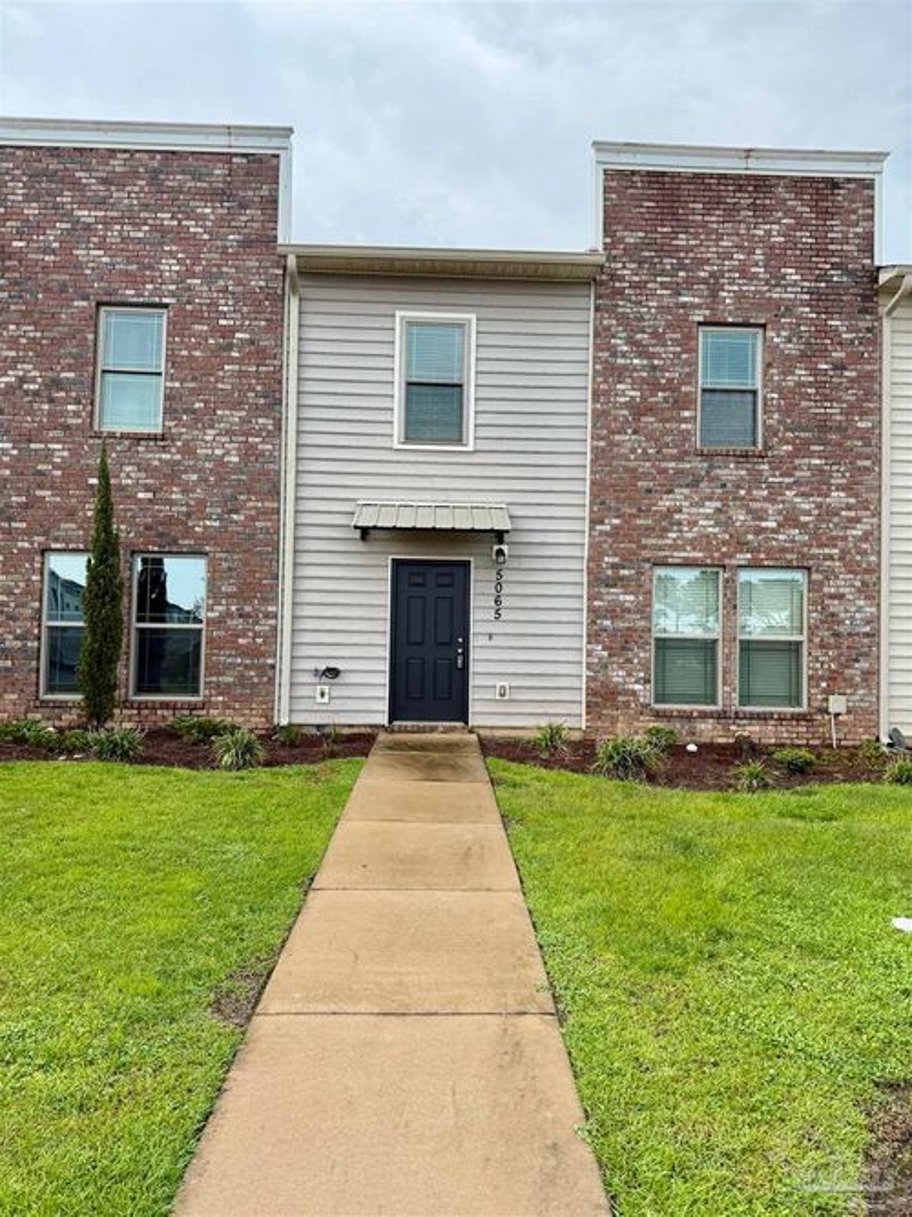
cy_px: 608
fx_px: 843
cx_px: 456
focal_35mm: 24
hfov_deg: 56.8
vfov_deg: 71.6
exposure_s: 1/1653
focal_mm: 6.76
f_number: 1.78
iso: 100
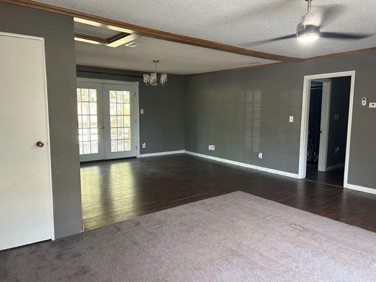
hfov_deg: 67.3
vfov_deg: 53.1
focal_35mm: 26
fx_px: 282
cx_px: 188
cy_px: 141
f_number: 1.5
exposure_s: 1/60
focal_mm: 5.7
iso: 250
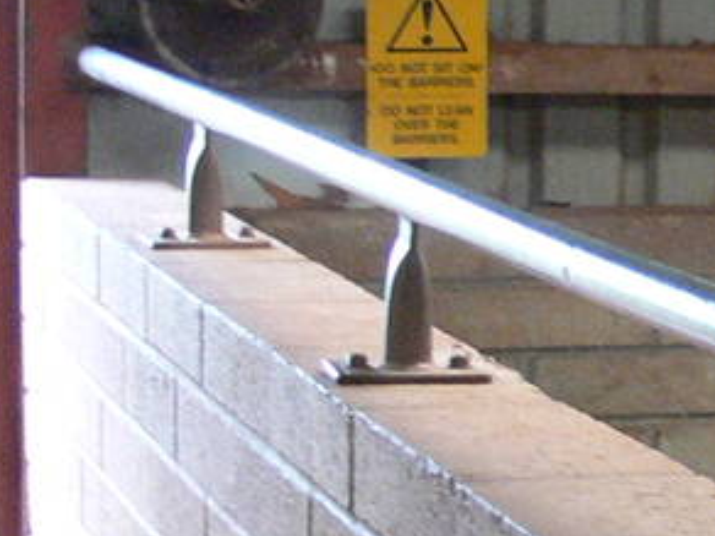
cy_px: 345
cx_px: 1256
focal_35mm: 192
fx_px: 3966
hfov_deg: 9.8
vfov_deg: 7.7
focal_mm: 7.4
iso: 200
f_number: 2.8
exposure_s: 1/10
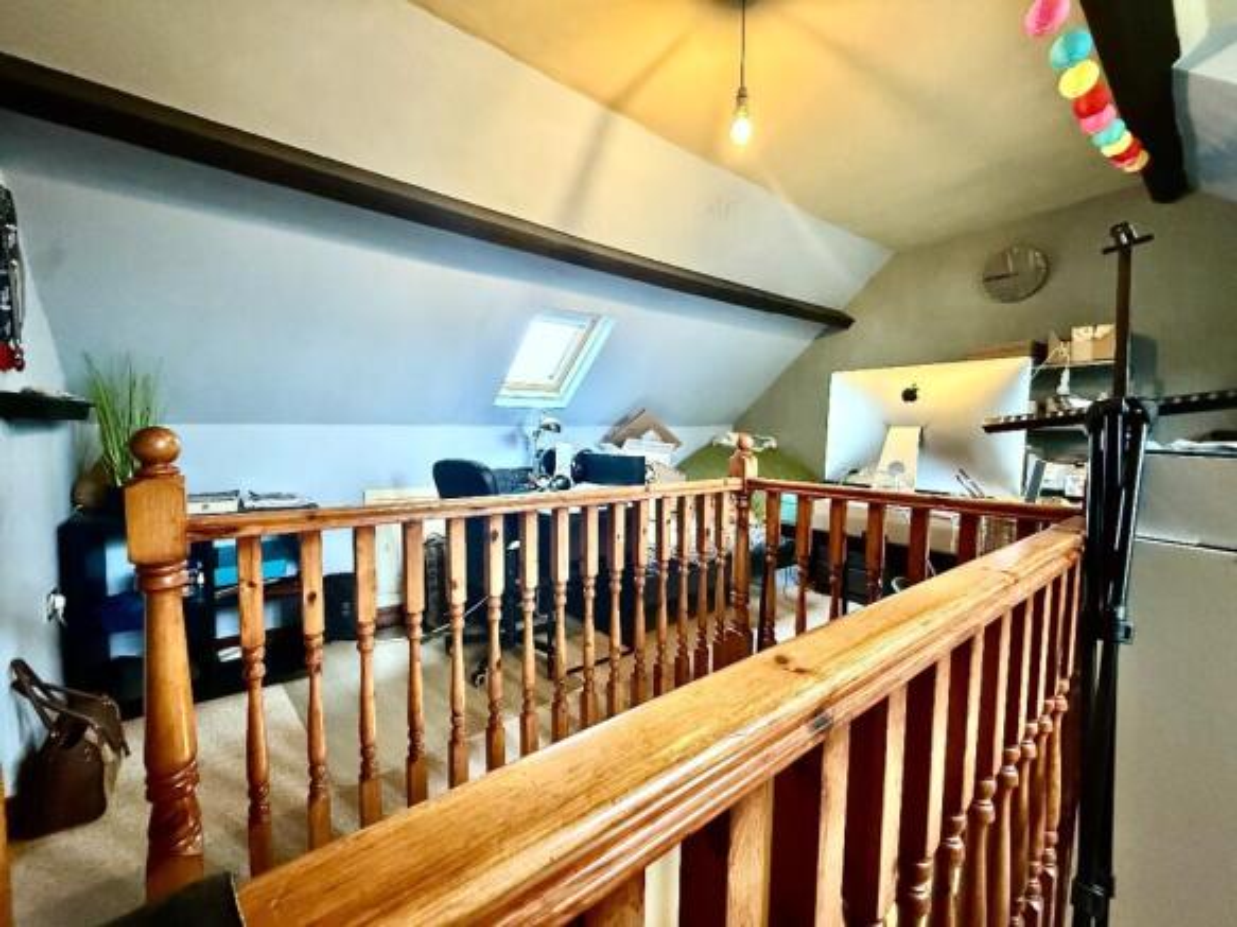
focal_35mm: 14
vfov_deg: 85.7
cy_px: 464
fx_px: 500
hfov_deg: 102.1
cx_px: 618
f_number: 2.2
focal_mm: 2.22
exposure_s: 1/50
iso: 800
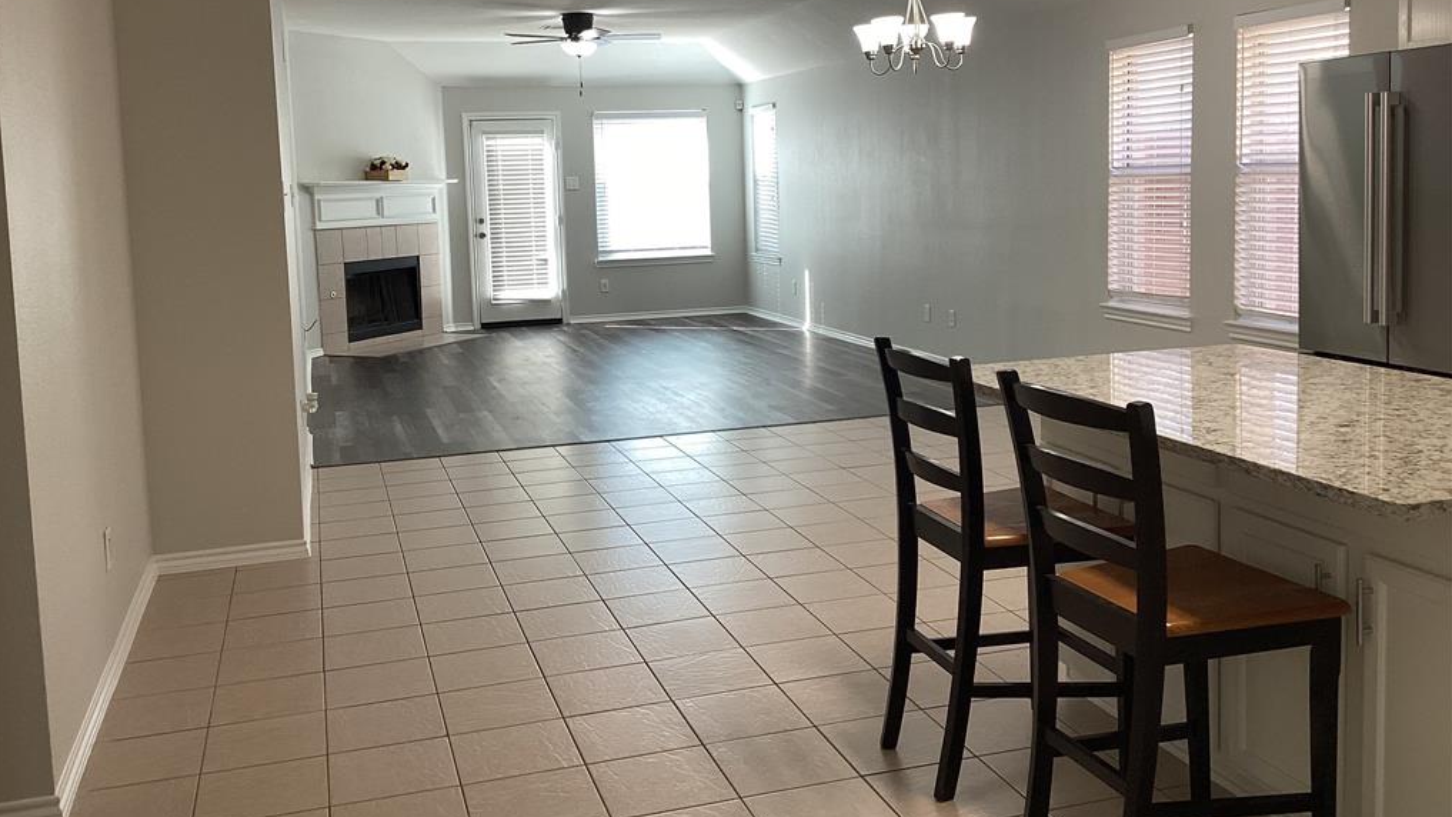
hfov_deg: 58.0
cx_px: 722
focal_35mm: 34
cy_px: 299
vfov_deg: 34.4
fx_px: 1309
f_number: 2.4
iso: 64
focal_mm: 3.3
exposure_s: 1/60
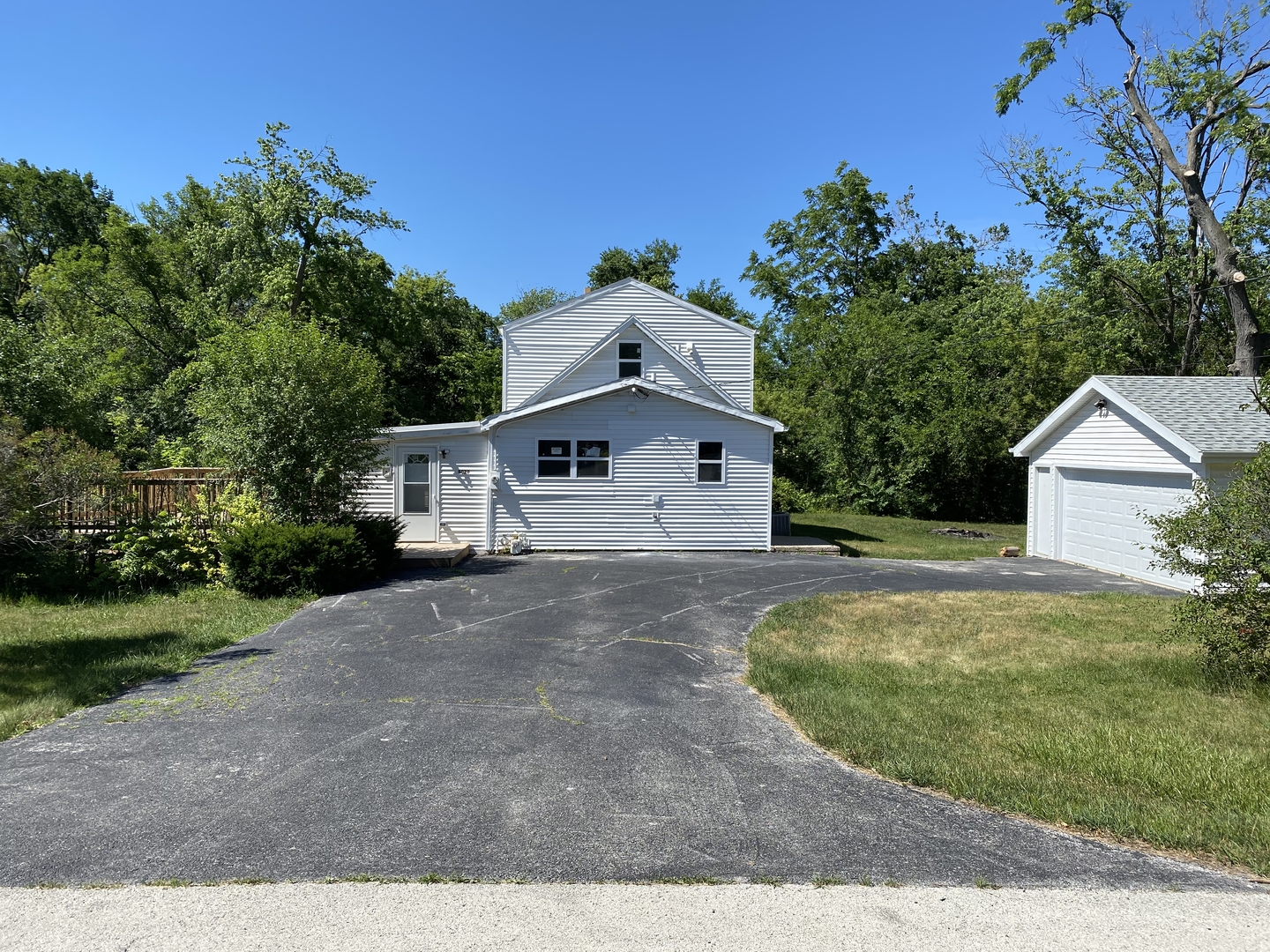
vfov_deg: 53.1
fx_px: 954
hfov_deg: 67.3
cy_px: 476
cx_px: 635
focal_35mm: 26
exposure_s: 1/2410
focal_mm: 4.25
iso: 32
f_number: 1.8
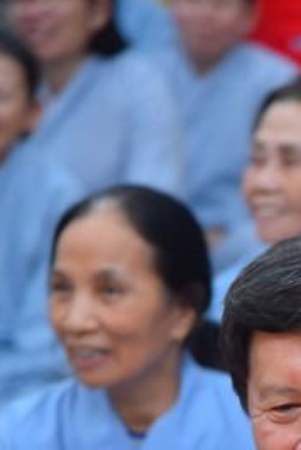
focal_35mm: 293
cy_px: 486
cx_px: 357
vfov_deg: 7.0
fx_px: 3665
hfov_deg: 4.7
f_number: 4
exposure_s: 1/160
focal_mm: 120
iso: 800
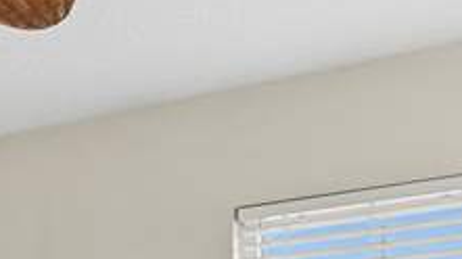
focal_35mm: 103
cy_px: 481
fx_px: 1261
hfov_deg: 17.4
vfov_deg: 10.9
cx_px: -341
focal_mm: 17
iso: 400
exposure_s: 1/50
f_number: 9
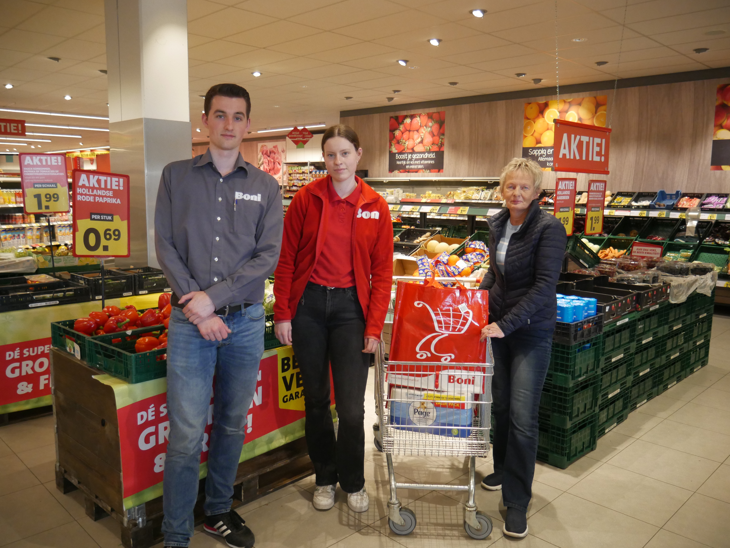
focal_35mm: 28
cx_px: 365
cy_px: 274
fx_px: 591
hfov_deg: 63.4
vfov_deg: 49.8
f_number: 3.5
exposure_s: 1/200
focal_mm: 14
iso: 2000
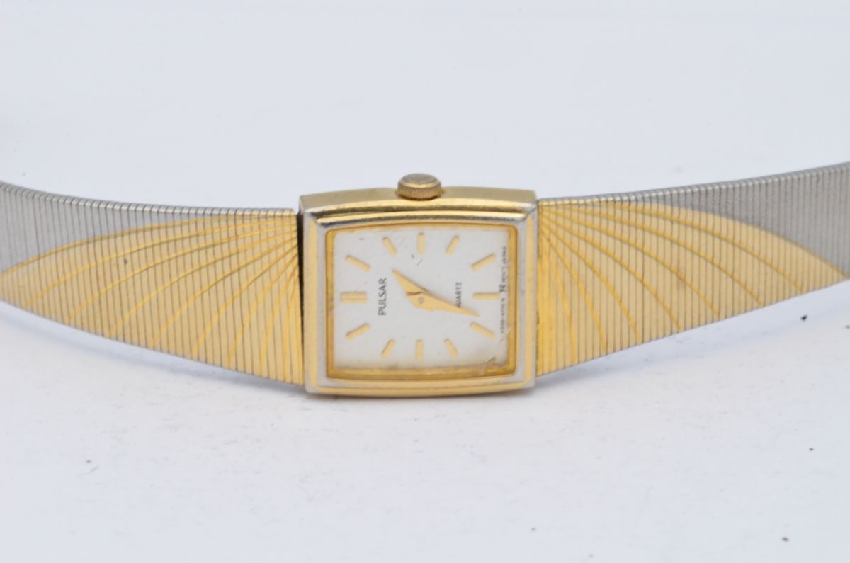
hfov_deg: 13.1
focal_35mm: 158
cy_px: 282
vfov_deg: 8.7
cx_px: 425
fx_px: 3711
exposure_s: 1/40
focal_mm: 105
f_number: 29
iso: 1250
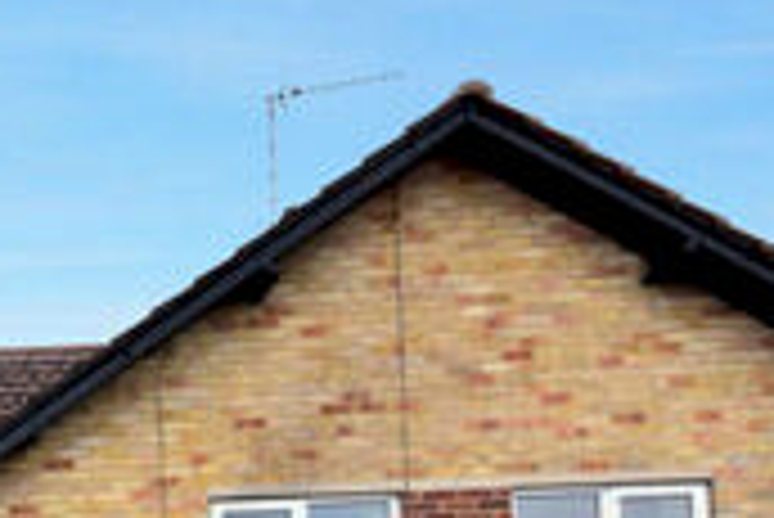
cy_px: 777
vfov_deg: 19.4
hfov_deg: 23.5
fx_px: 1313
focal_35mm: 61
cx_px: -486
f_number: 7.1
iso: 400
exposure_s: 1/200
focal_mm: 10
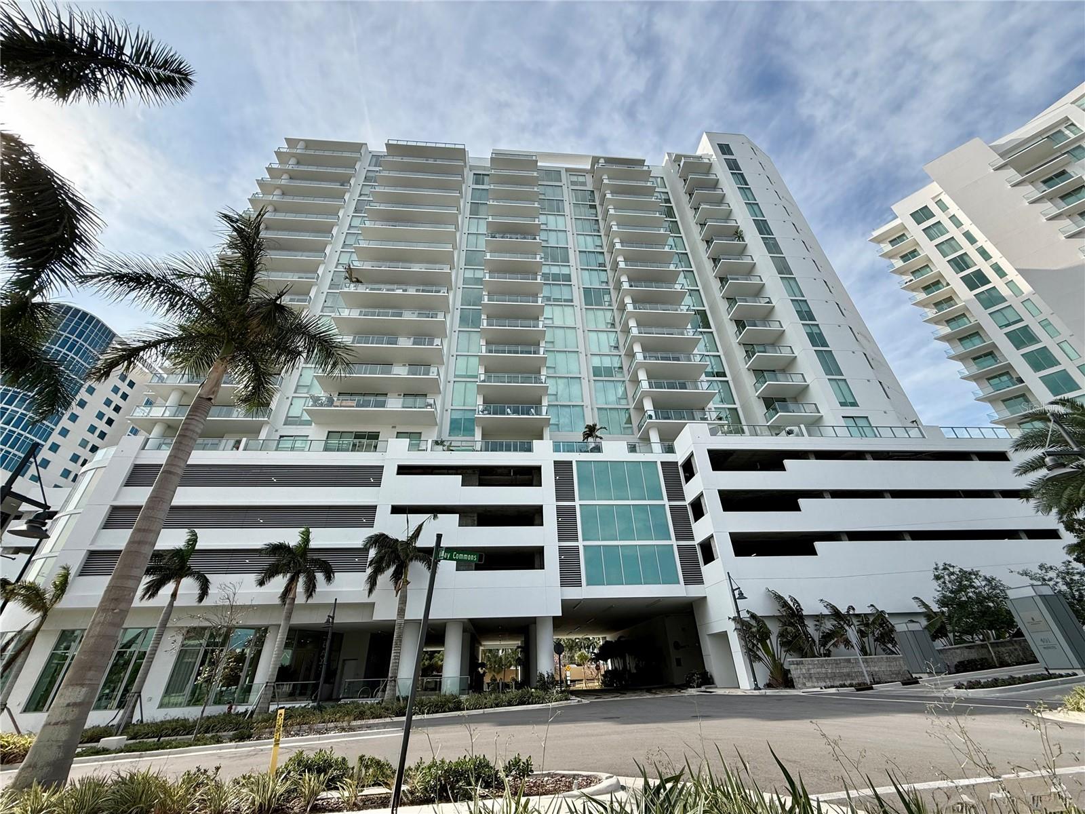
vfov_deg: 85.7
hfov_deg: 102.1
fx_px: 439
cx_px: 542
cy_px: 407
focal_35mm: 14
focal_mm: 2.22
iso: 50
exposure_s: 1/1211
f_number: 2.2
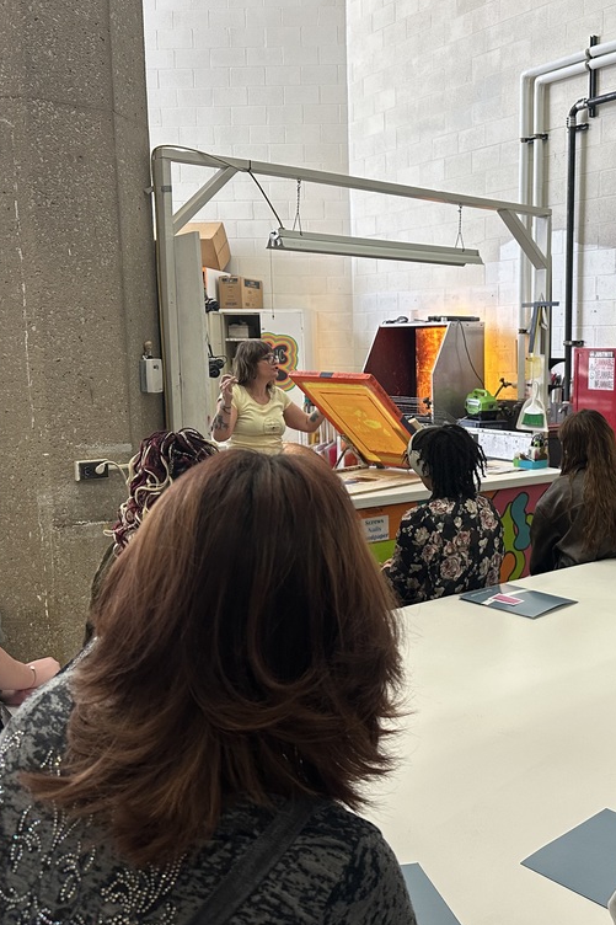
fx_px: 873
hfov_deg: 37.5
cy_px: 459
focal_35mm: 34
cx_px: 493
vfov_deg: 55.8
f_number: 1.78
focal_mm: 6.86
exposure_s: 1/120
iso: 200
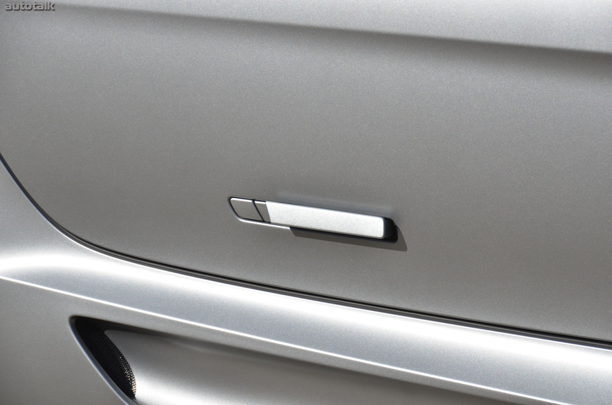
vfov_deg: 8.7
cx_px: 306
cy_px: 202
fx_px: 2672
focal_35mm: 158
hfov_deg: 13.1
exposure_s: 1/2000
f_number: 8
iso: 400
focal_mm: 105
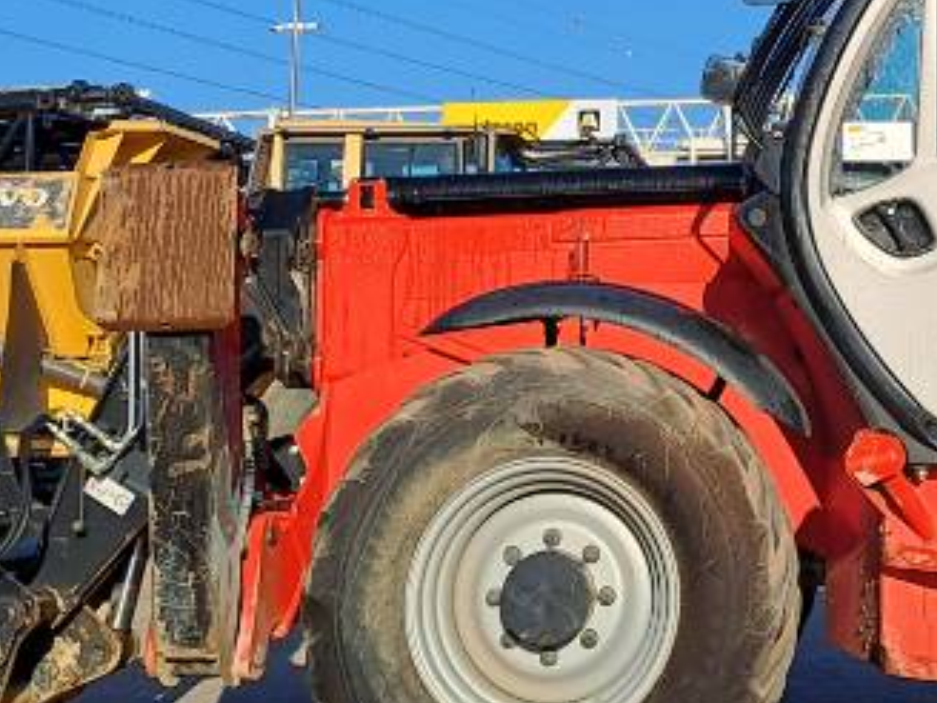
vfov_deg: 18.4
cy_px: -11
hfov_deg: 24.4
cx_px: 814
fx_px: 2111
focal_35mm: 78
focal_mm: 4.65
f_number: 1.8
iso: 32
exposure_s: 1/2336
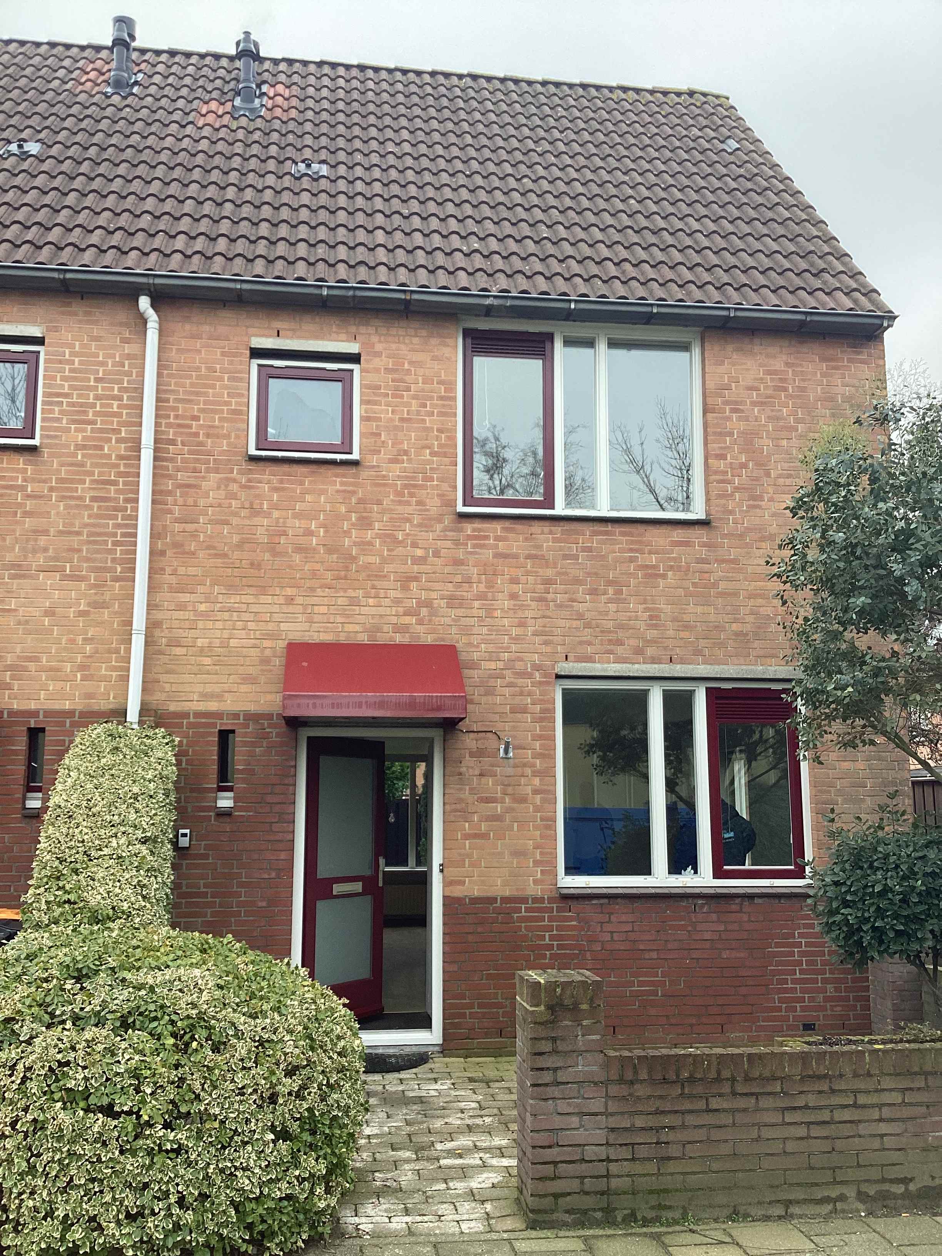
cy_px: 628
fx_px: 1125
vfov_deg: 58.4
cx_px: 471
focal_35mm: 31
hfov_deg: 45.4
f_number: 2.4
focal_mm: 3.3
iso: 50
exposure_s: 1/100
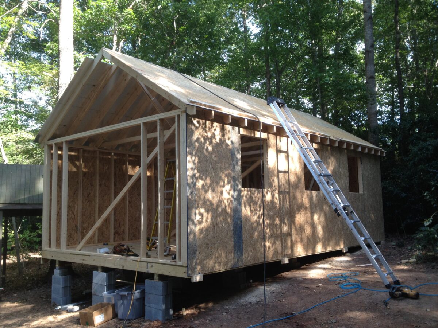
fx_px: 443
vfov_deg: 40.7
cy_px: 164
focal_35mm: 35
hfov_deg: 52.6
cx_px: 219
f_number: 2.4
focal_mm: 4.28
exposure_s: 1/120
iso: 64
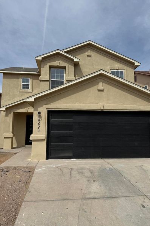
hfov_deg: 46.4
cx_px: 76
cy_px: 103
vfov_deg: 65.4
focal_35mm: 28
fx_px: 175
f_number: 1.78
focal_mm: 6.76
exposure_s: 1/8130
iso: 80
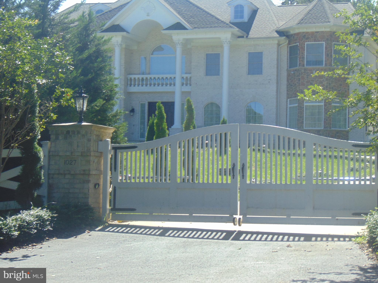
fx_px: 1179
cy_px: 142
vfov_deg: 13.7
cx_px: 189
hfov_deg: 18.2
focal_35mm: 108
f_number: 3.9
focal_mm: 19.4
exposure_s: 1/400
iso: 80
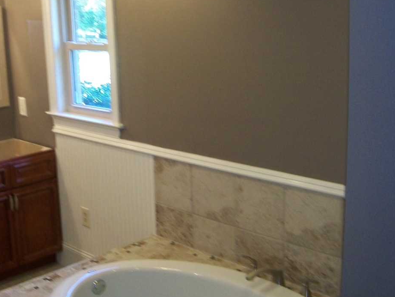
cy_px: 126
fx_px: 593
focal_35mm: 52
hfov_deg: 36.3
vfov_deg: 28.0
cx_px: 119
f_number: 2.7
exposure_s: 1/30
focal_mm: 6
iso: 160
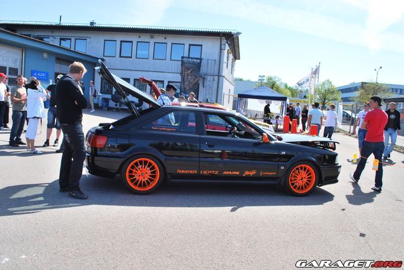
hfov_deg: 61.9
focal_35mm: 30
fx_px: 337
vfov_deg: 43.7
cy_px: 135
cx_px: 202
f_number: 8
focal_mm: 20
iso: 100
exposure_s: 1/250
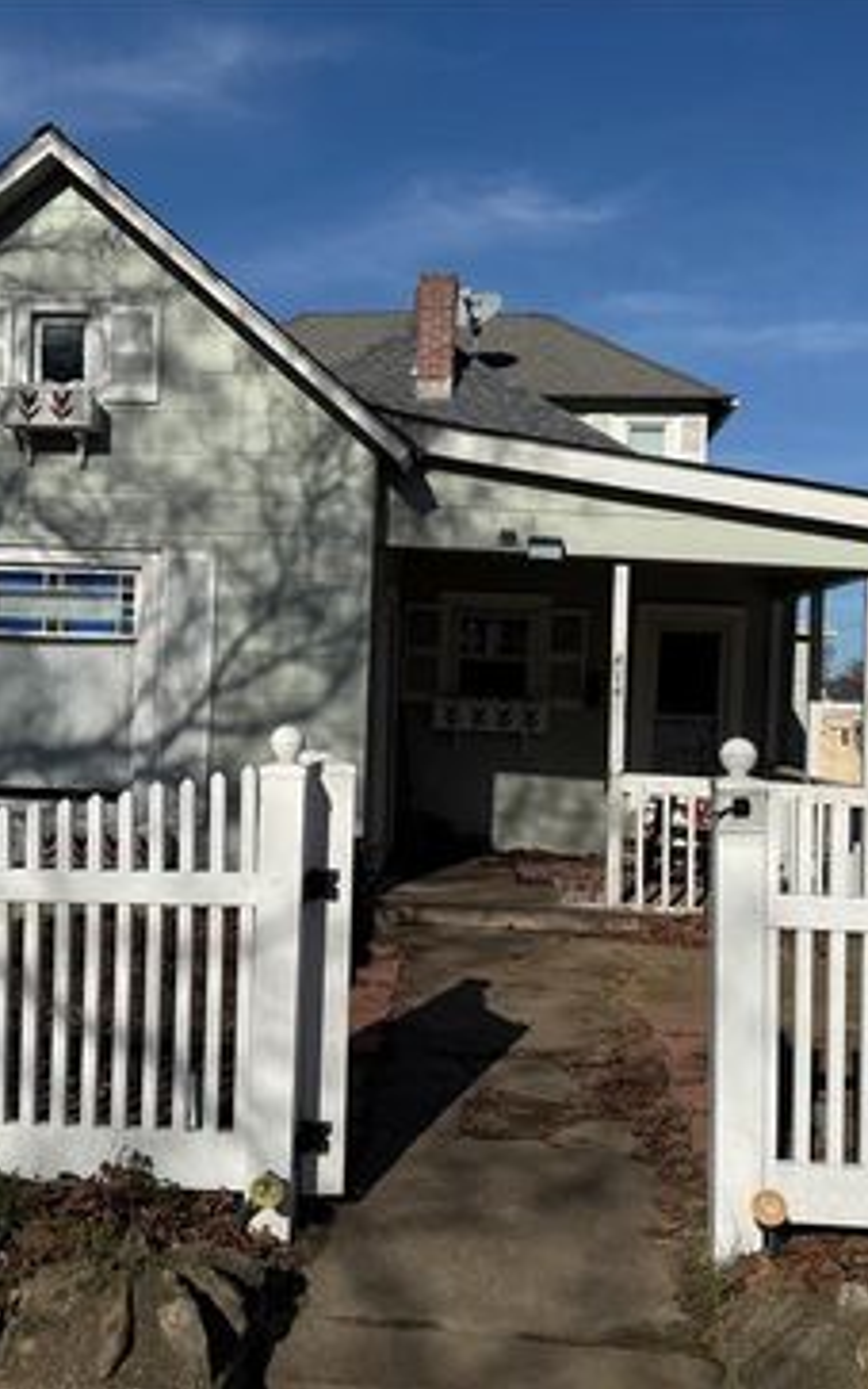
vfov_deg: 55.3
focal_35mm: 35
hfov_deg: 36.3
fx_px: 1324
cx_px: 394
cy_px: 702
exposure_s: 1/10309
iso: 80
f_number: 1.78
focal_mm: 6.76
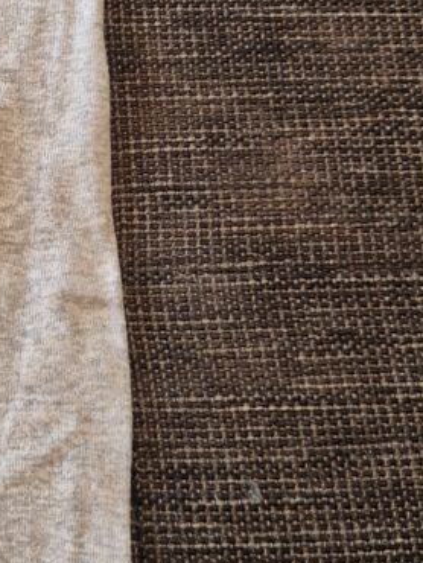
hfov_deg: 16.3
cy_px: 126
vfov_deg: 22.2
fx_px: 1416
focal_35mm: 87
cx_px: -78
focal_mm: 5.4
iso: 50
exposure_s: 1/100
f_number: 1.8
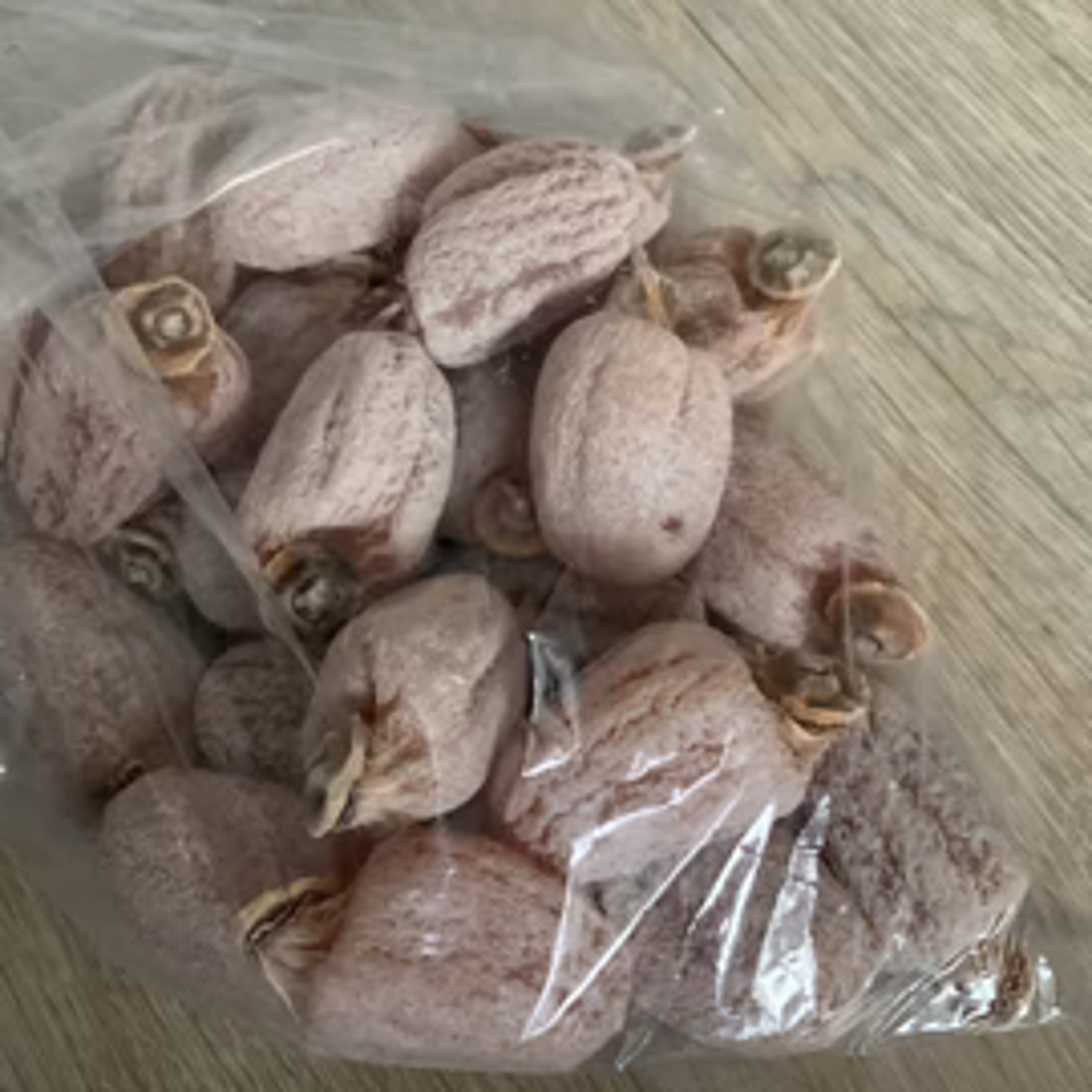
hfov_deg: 43.8
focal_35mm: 38
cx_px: 510
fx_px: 1356
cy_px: 433
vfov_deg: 43.6
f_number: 1.8
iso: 320
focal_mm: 3
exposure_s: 1/40
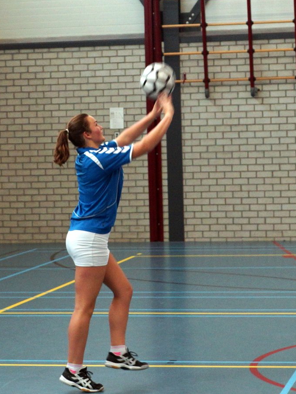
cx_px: 149
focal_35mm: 58
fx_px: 656
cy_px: 200
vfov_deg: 33.5
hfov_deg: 25.4
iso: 640
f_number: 4
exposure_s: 1/200
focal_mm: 35
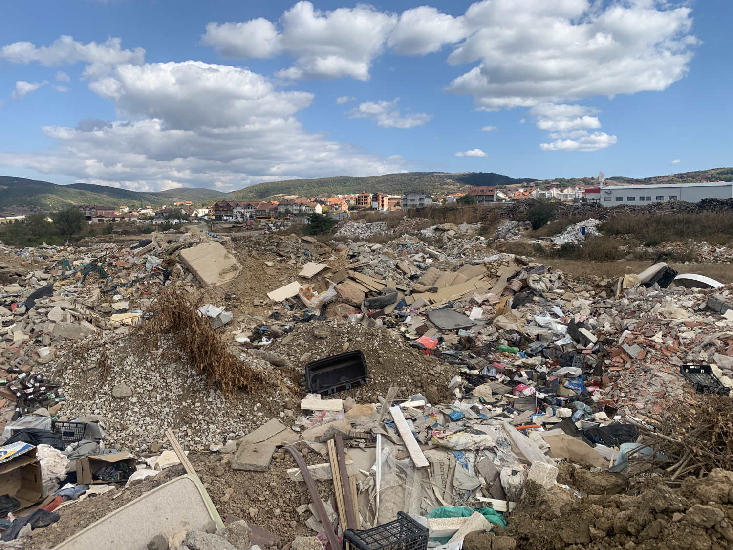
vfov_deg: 53.1
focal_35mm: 26
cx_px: 366
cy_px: 275
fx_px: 551
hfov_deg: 67.3
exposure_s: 1/2309
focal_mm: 4.25
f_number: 1.8
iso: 25
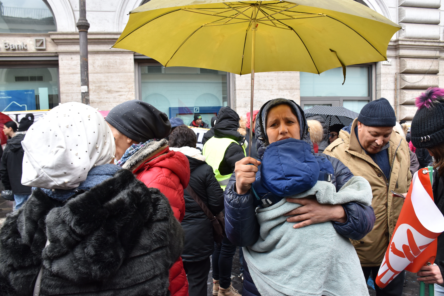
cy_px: 148
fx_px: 333
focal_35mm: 27
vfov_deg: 47.9
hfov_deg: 67.4
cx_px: 222
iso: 500
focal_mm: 18
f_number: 8
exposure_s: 1/200
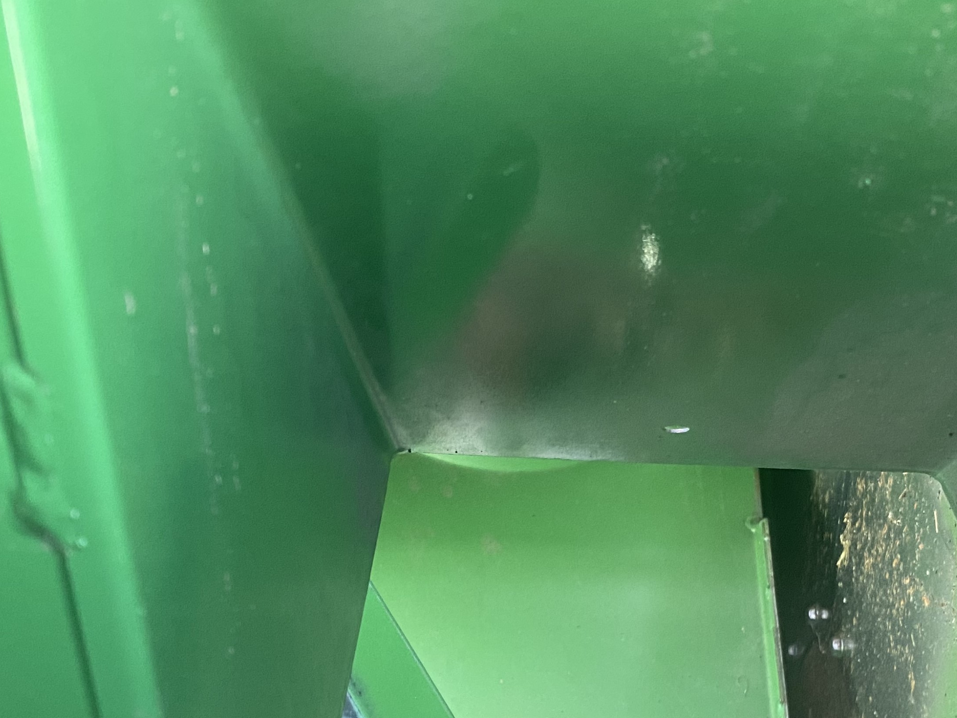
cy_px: 571
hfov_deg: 40.4
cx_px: 519
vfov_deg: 30.2
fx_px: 1300
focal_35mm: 47
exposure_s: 1/60
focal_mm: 4.25
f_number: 1.8
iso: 320
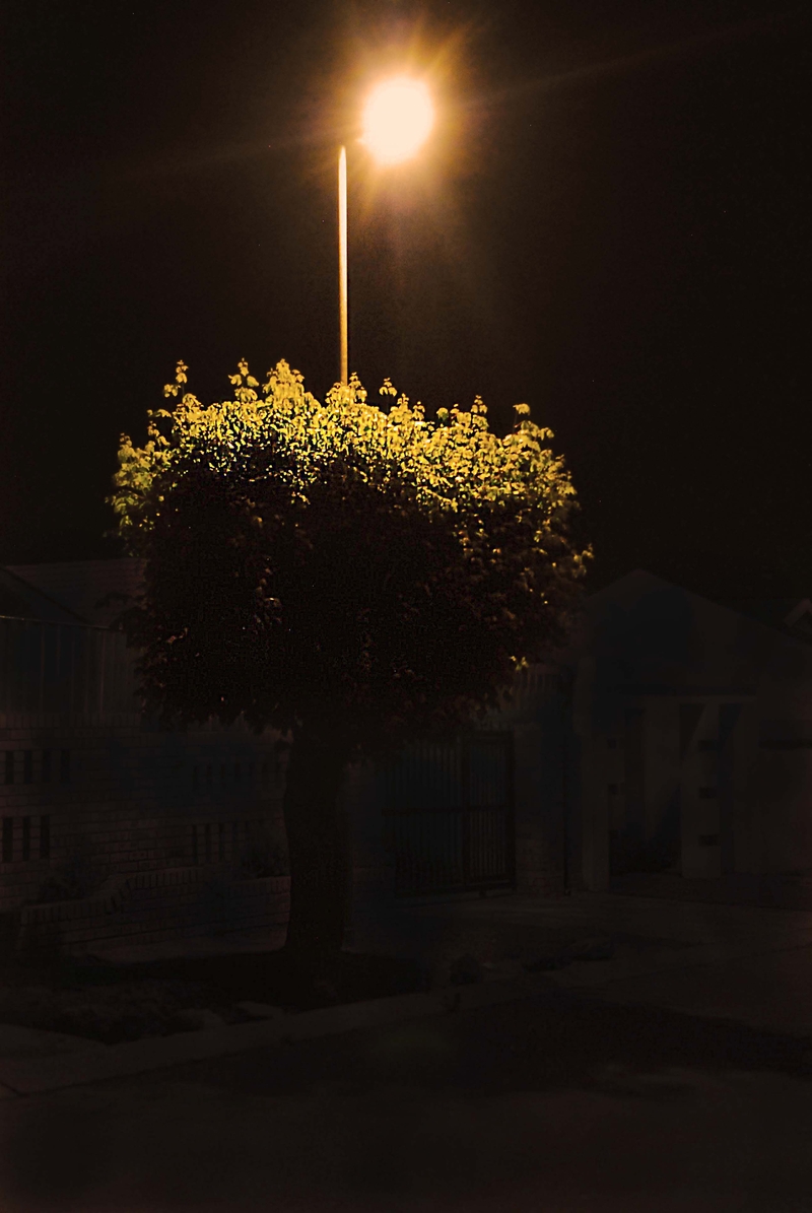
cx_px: 406
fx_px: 1923
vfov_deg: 35.0
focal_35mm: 57
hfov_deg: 23.8
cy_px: 606
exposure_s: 1/15
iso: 1600
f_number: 2.8
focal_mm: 38
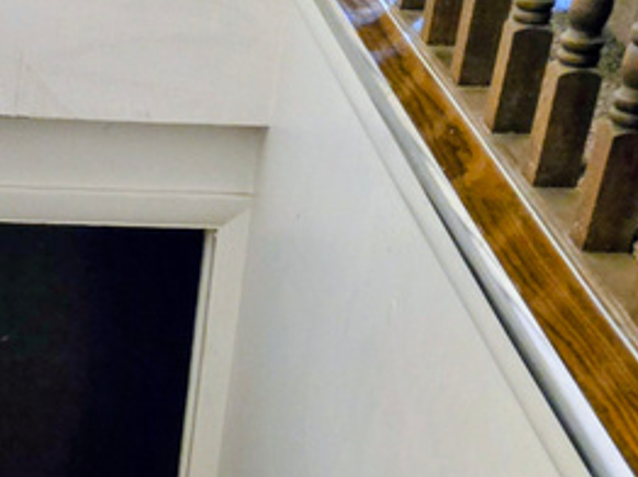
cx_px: 0
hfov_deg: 21.1
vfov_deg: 15.1
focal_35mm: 90
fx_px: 1657
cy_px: 740
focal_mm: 5.4
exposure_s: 1/40
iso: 1600
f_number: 1.8
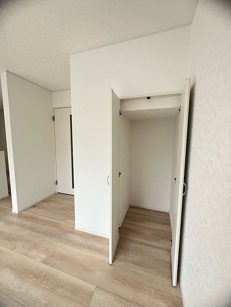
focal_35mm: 13
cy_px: 154
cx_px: 116
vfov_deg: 106.2
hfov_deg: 89.9
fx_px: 116
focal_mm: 1.57
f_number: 1.8
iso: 80
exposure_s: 1/99
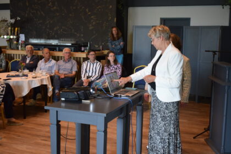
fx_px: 298
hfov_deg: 42.3
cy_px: 77
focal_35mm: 46
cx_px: 116
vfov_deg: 28.9
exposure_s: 1/60
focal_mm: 31
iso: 2000
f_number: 4.2
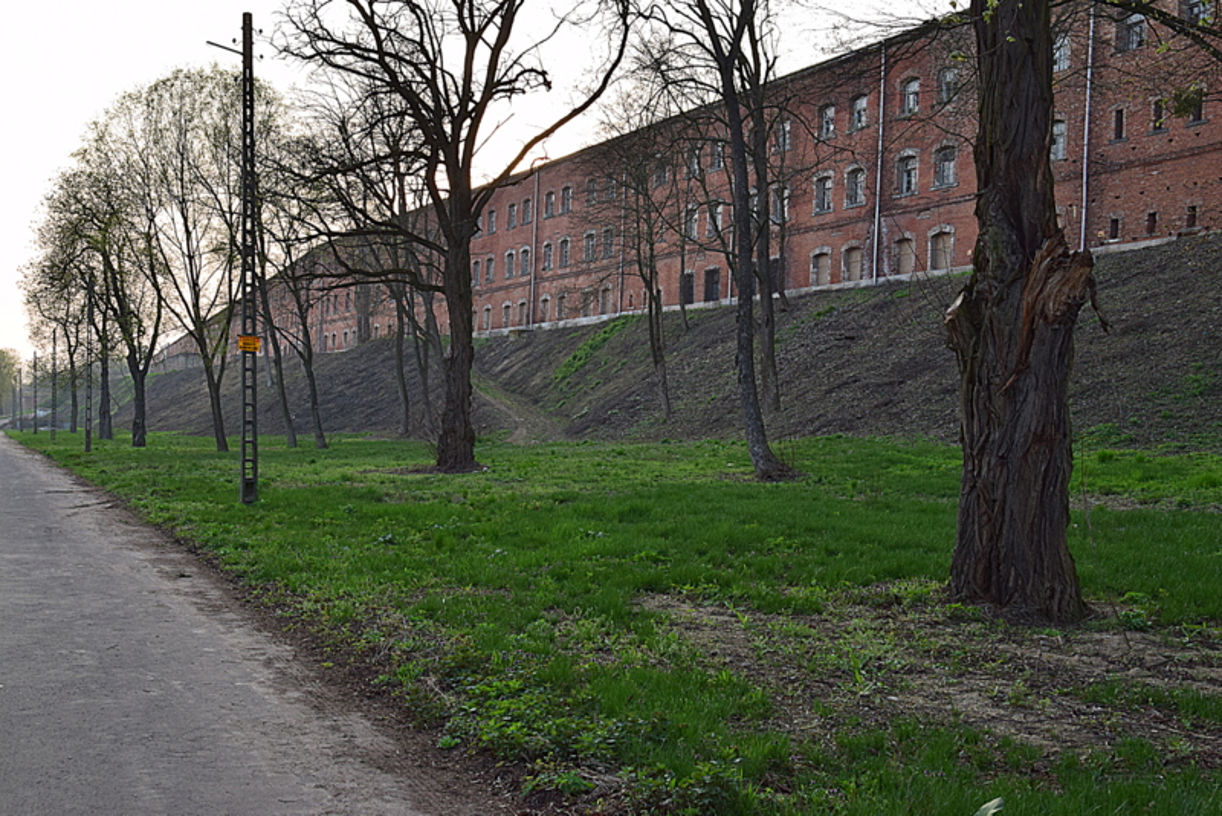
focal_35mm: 39
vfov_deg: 34.2
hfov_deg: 49.5
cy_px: 408
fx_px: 1324
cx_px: 611
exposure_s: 1/160
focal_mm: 26
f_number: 9
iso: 400
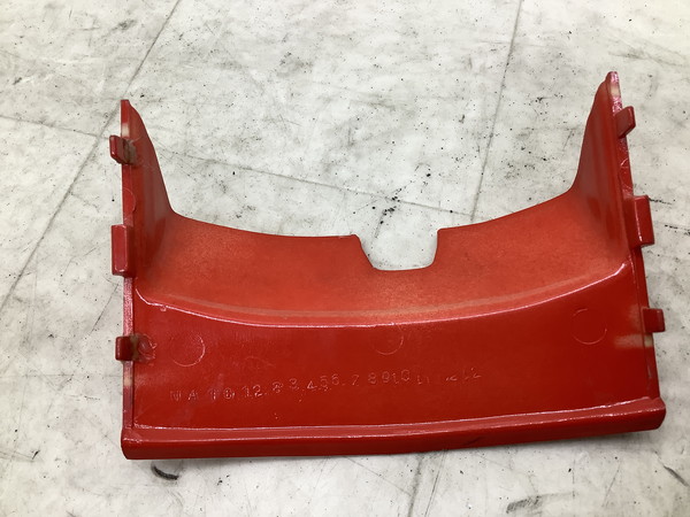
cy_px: 258
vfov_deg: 45.4
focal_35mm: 31
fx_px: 618
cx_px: 345
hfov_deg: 58.4
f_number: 2.4
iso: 64
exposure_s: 1/60
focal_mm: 3.3
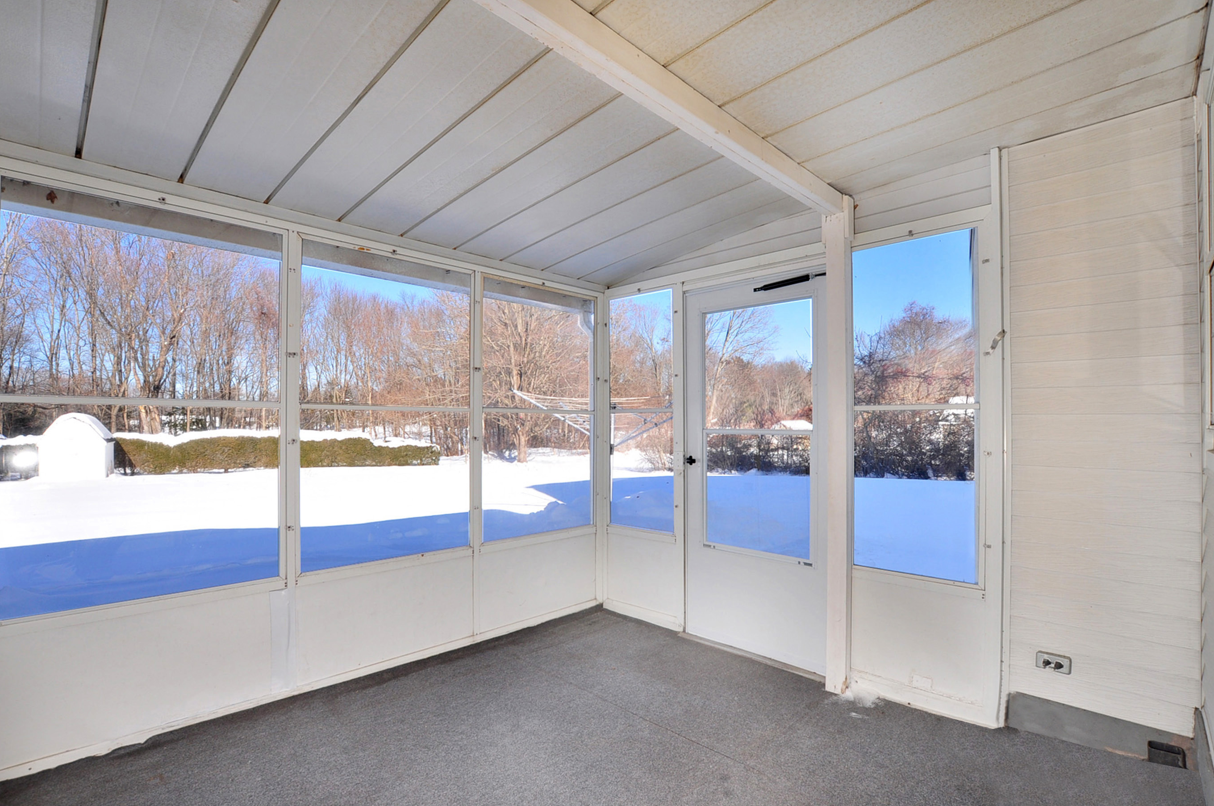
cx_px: 581
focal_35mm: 16
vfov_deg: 73.6
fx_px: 539
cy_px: 424
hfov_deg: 96.7
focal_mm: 10
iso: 200
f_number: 8
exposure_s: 1/125
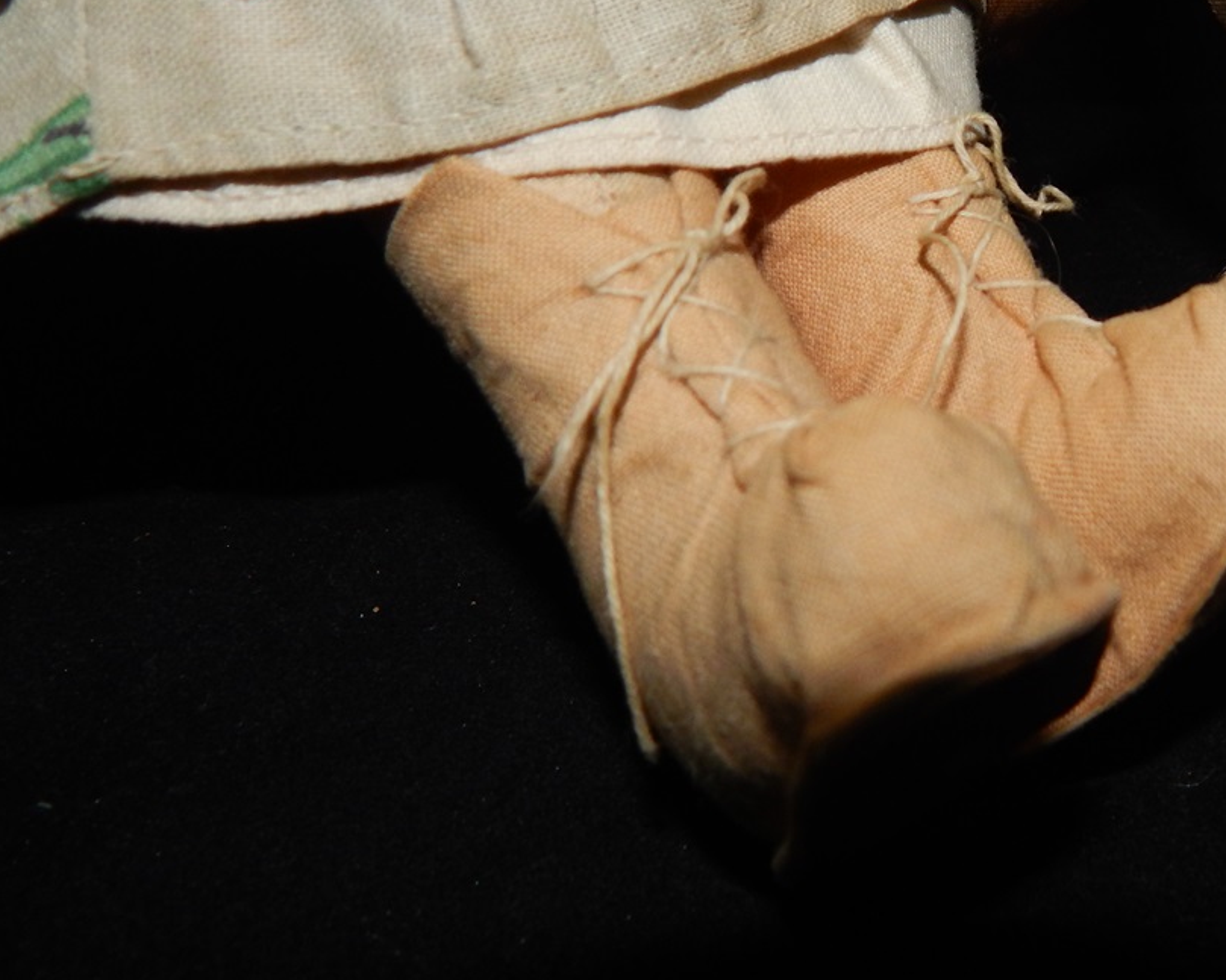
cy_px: 409
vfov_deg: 40.0
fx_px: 1342
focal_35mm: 37
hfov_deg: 47.0
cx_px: 943
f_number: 6
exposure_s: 1/30
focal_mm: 4.1
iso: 200
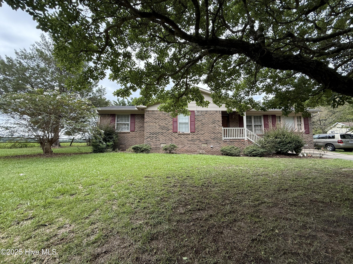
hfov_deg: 102.1
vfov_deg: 85.7
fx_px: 143
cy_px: 132
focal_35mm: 14
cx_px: 176
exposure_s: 1/482
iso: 64
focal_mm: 2.22
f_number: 2.2
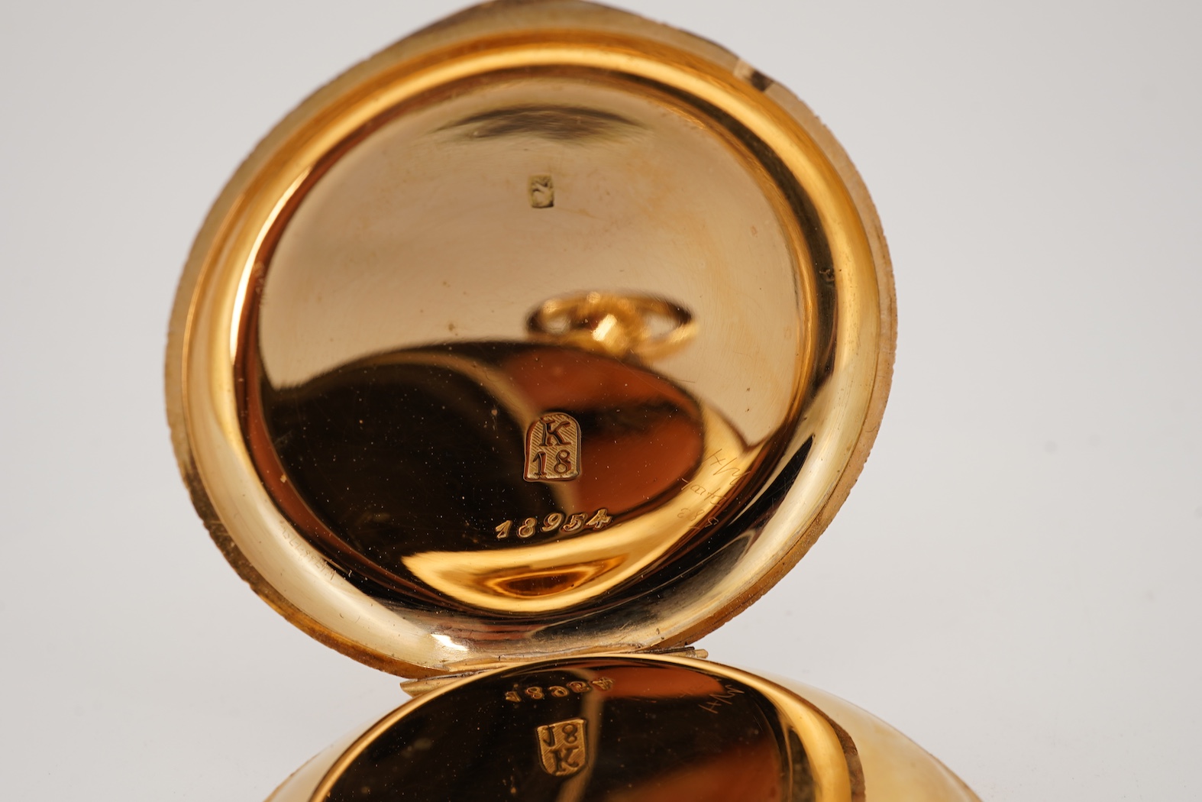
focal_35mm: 45
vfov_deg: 29.9
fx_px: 1503
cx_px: 601
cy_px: 401
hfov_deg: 43.6
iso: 160
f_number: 22
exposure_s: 1/160
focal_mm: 30
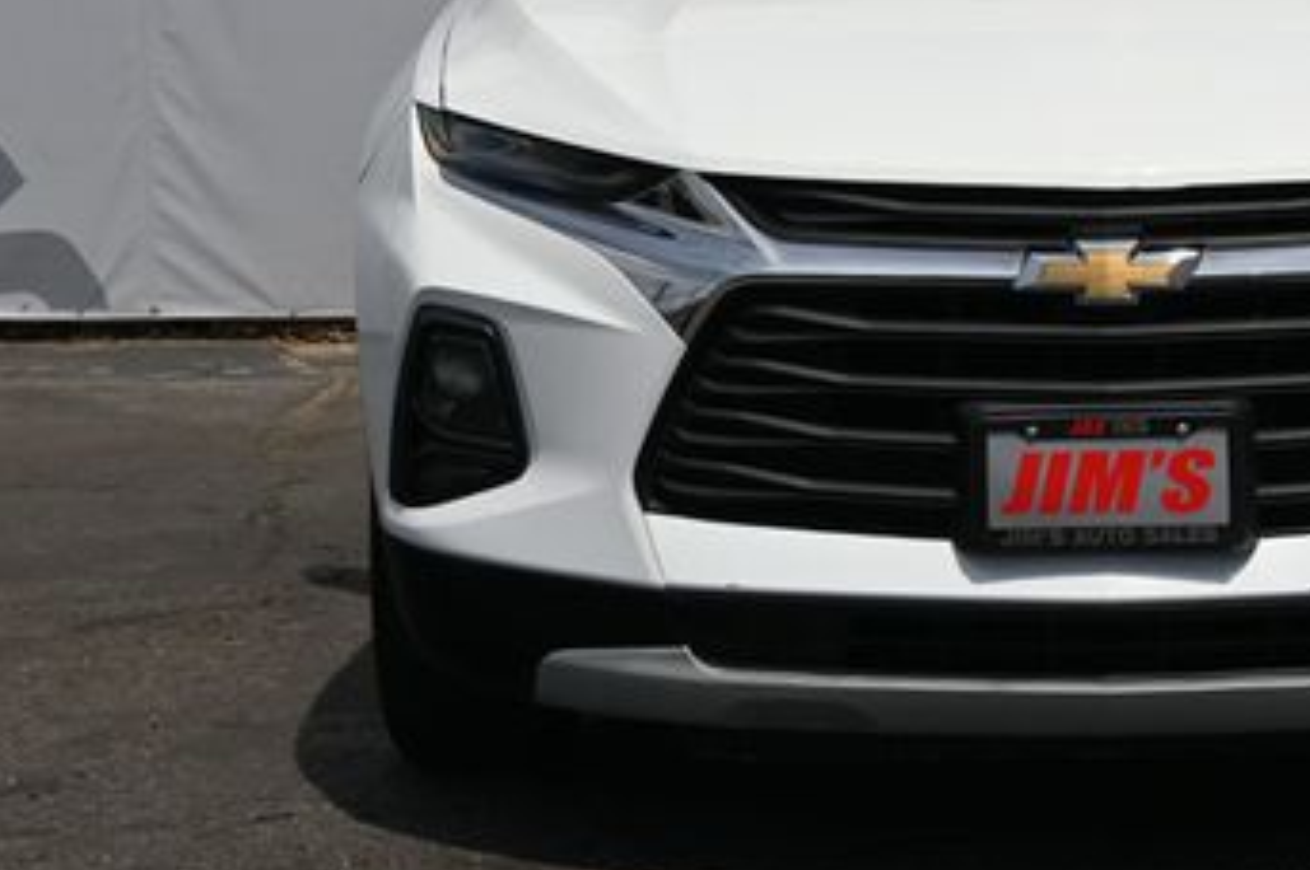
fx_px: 4578
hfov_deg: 16.1
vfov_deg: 10.8
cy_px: 172
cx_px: 1092
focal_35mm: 126
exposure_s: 1/400
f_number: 8
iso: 100
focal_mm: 45
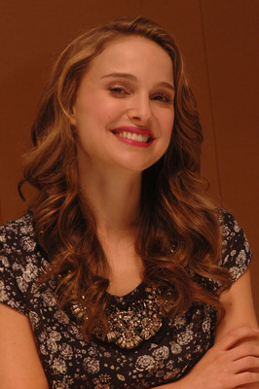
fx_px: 1946
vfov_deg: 11.4
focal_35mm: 180
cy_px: 194
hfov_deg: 7.6
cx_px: 130
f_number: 10
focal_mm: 120
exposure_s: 1/200
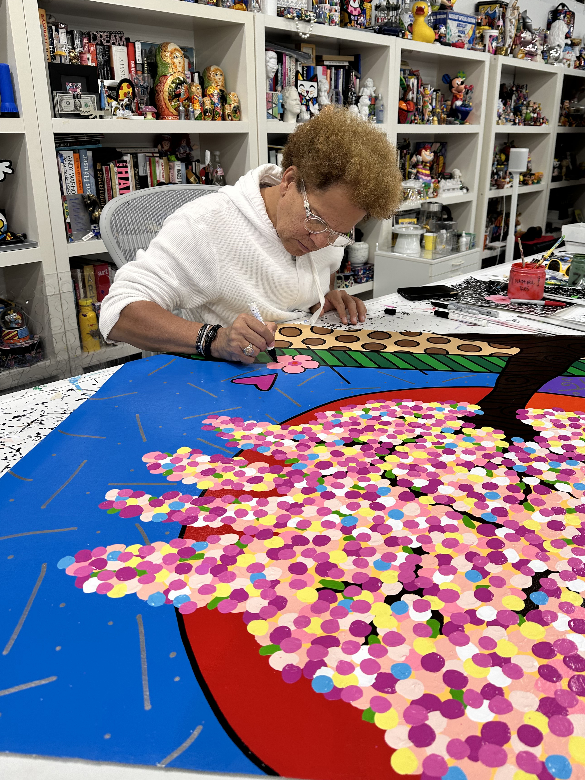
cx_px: 339
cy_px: 347
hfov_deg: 49.6
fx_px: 631
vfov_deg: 63.3
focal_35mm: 28
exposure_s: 1/223
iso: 64
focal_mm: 6.86
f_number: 1.78
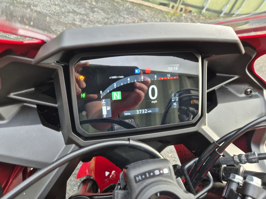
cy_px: 100
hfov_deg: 73.9
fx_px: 177
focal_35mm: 23
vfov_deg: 58.9
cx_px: 133
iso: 100
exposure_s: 1/180
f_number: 1.8
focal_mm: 5.4
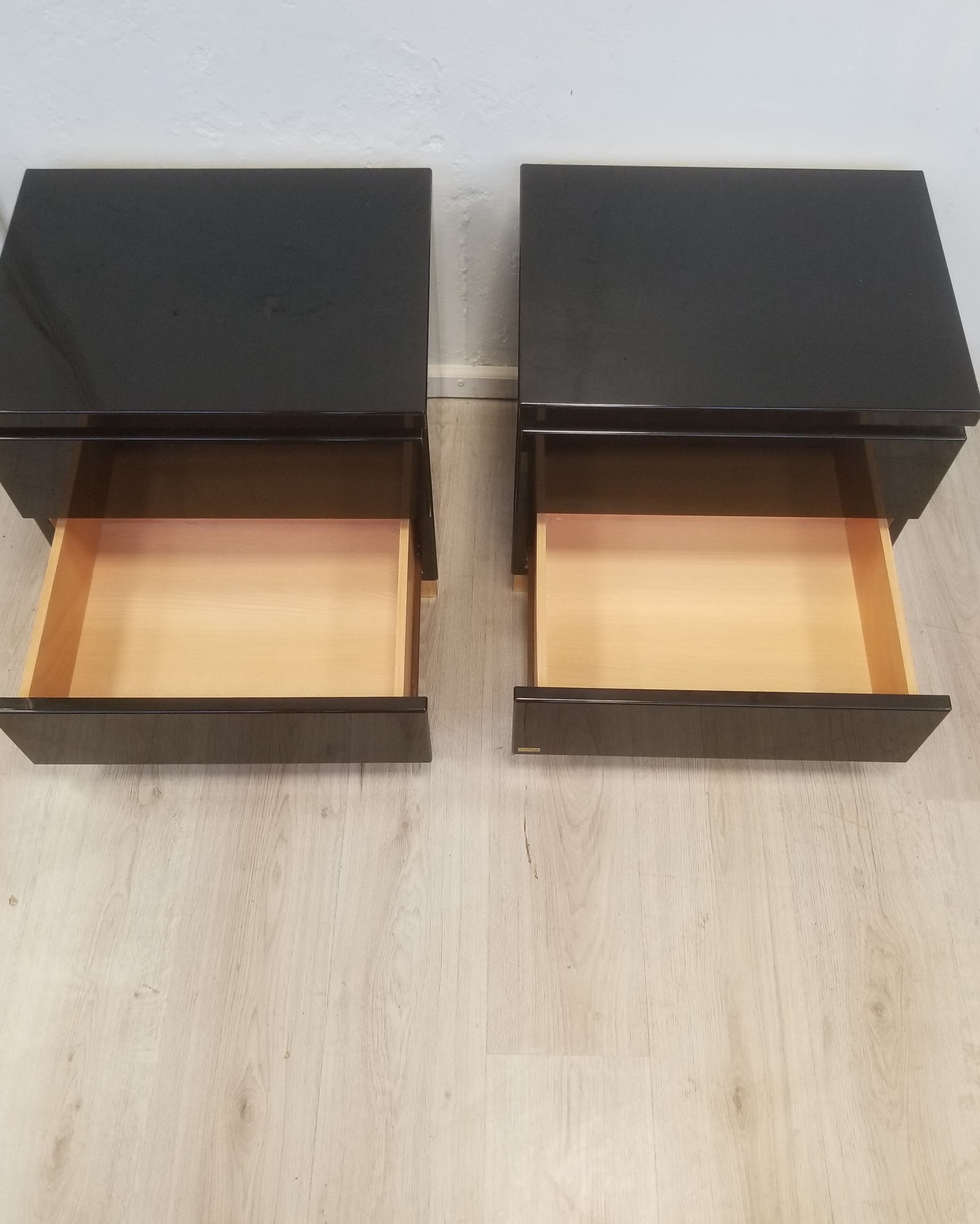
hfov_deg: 50.0
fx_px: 1051
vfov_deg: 60.4
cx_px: 469
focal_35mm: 29
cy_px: 640
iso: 160
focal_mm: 4.25
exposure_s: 1/33
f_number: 1.7
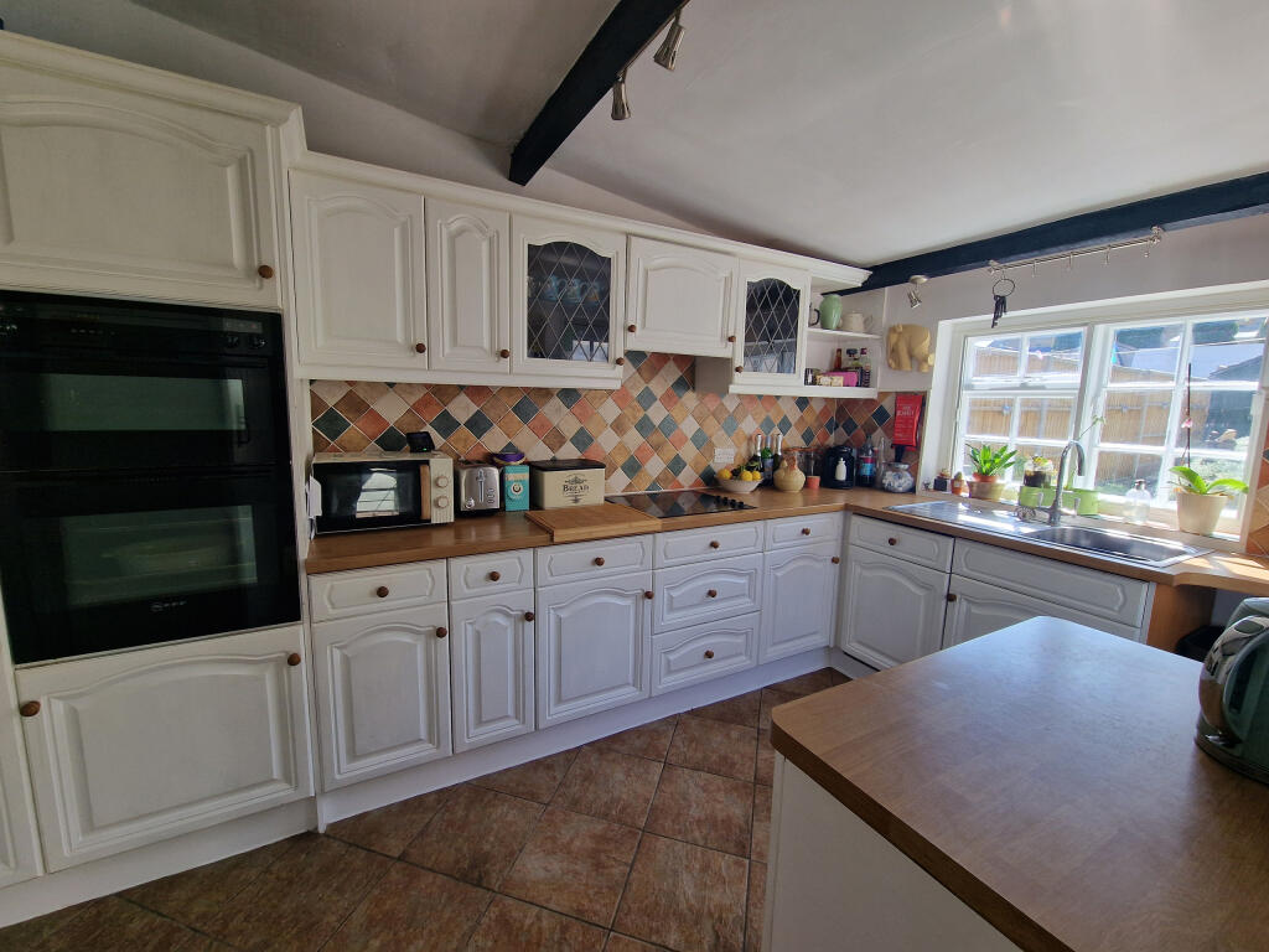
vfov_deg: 89.9
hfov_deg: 106.2
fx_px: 477
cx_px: 634
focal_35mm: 13
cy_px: 476
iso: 50
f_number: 2.2
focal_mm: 2.2
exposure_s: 1/120
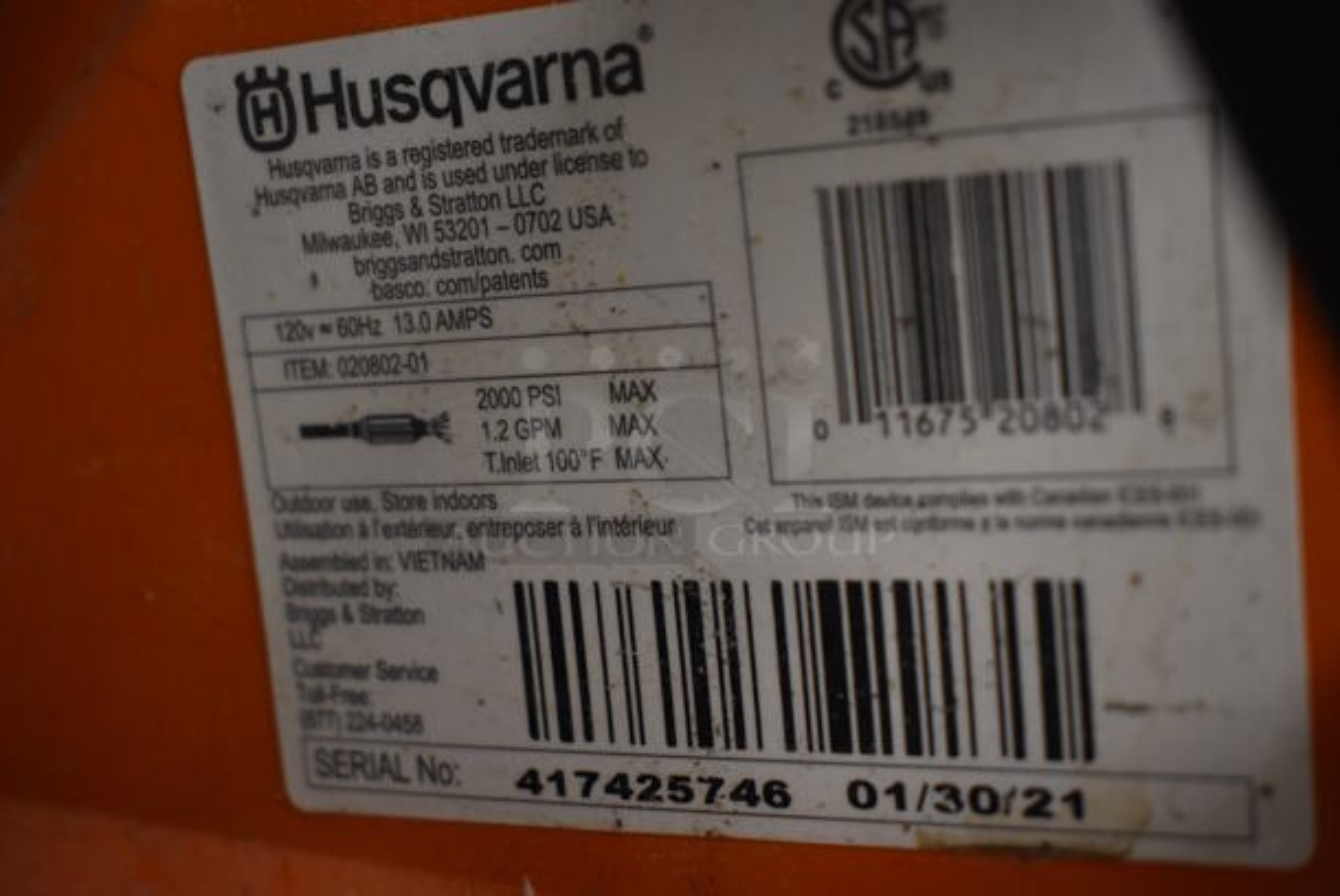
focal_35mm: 51
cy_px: 448
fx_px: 1900
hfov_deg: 38.8
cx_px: 670
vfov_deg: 26.5
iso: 2500
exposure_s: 1/60
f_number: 4.5
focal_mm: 34
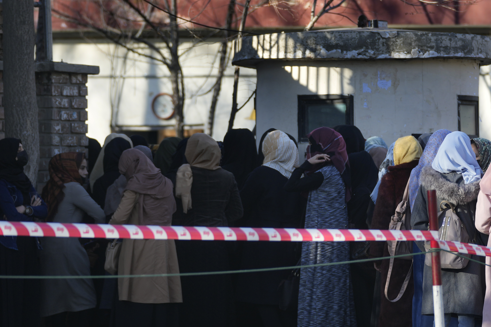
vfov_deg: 5.7
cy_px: 179
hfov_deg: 8.5
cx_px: 387
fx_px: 3314
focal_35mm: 243
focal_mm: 147
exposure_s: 1/800
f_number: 2.8
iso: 200
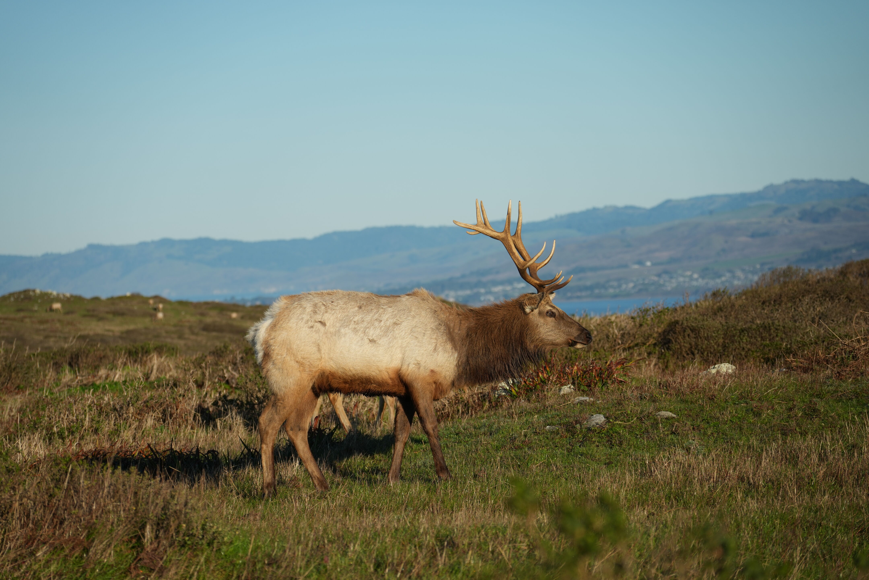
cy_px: 290
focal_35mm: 174
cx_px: 434
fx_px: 4200
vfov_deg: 7.9
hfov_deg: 11.8
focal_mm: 174
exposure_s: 1/1000
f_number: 7.1
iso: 200
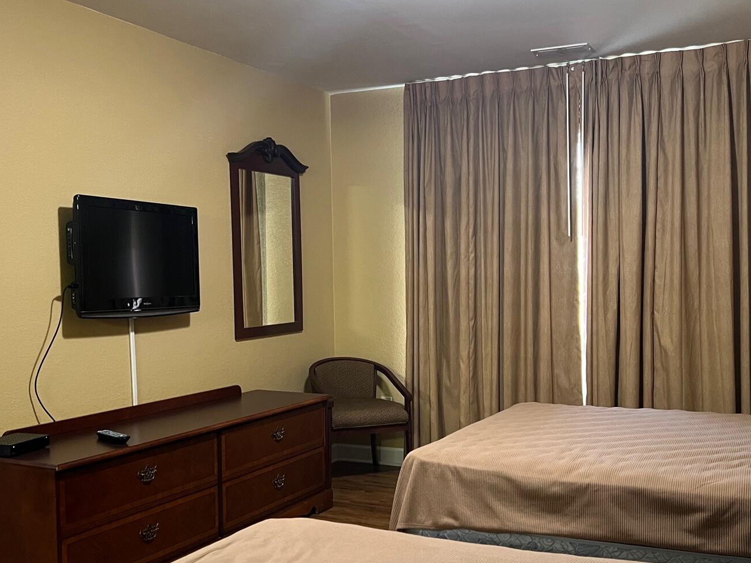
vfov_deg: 35.9
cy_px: 308
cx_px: 387
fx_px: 868
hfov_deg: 46.8
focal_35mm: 40
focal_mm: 5.7
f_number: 1.5
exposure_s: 1/60
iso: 400
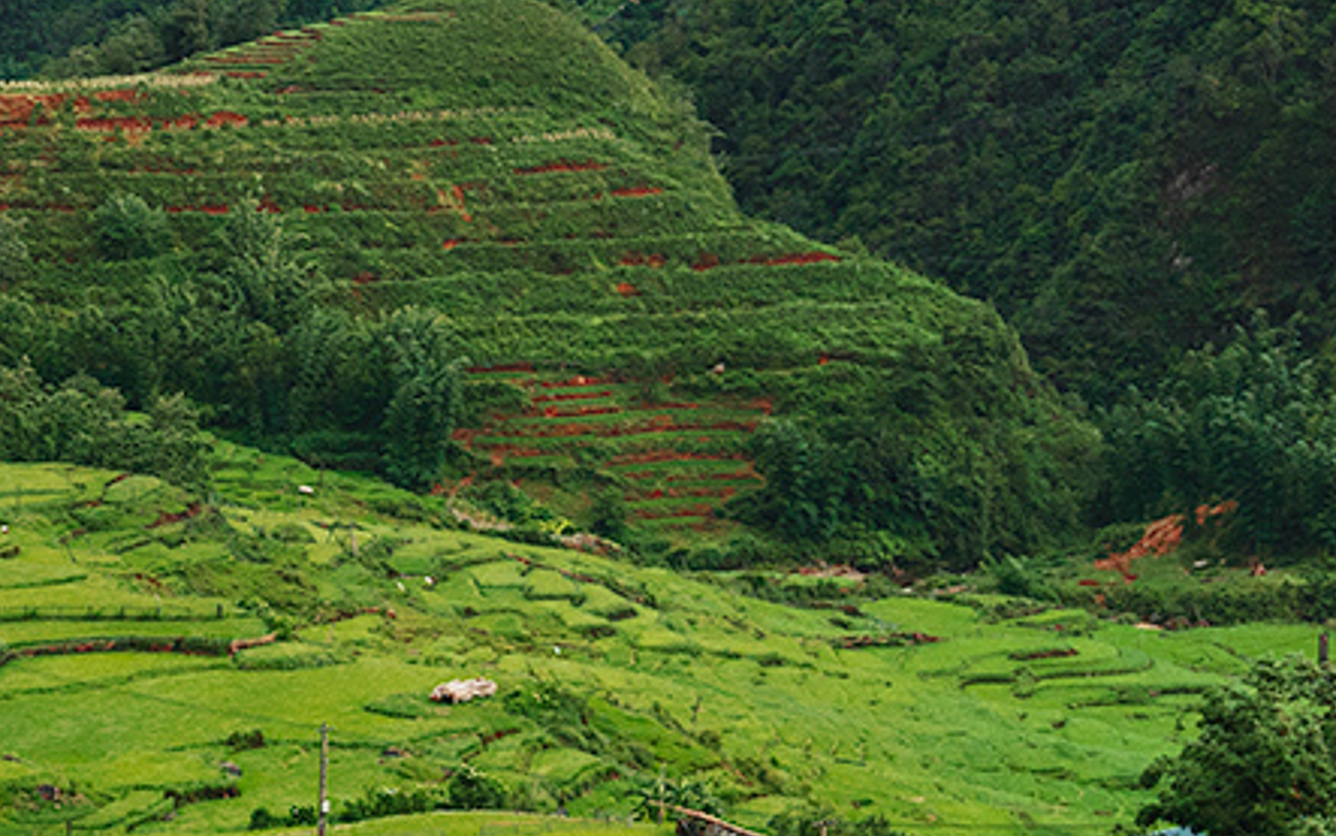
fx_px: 6008
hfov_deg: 12.3
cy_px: 353
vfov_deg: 8.0
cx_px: -458
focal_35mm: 165
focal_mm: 35
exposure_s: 1/320
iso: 400
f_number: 8
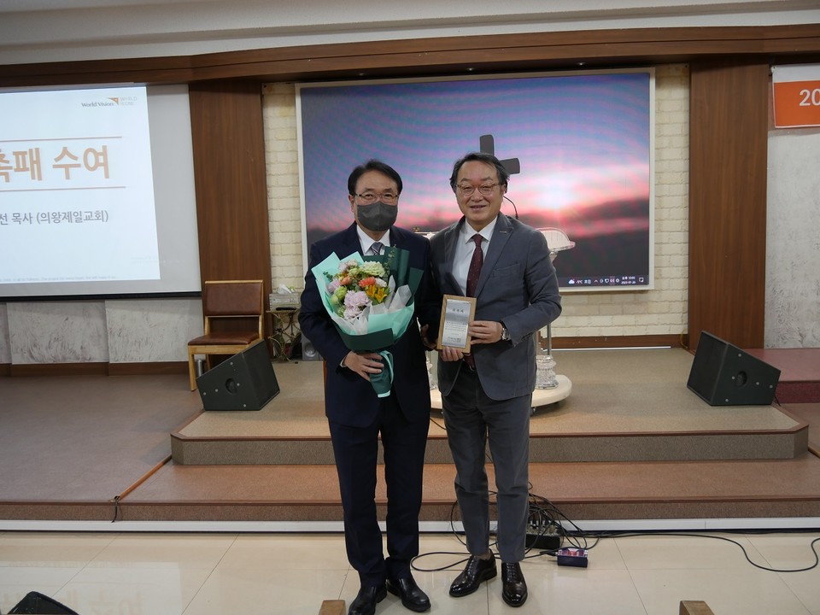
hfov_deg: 54.0
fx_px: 805
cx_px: 410
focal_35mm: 34
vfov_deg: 41.8
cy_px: 308
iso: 400
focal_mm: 17
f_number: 3.7
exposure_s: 1/60
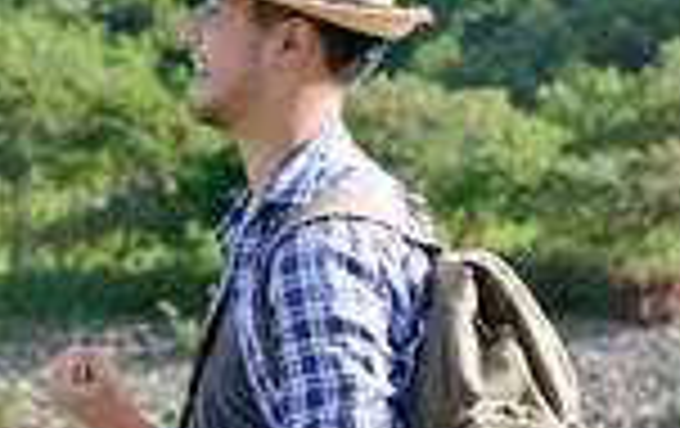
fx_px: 3936
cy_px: 239
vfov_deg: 6.2
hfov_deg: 9.7
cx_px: -180
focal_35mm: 212
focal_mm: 70
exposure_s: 1/250
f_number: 5.6
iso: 100
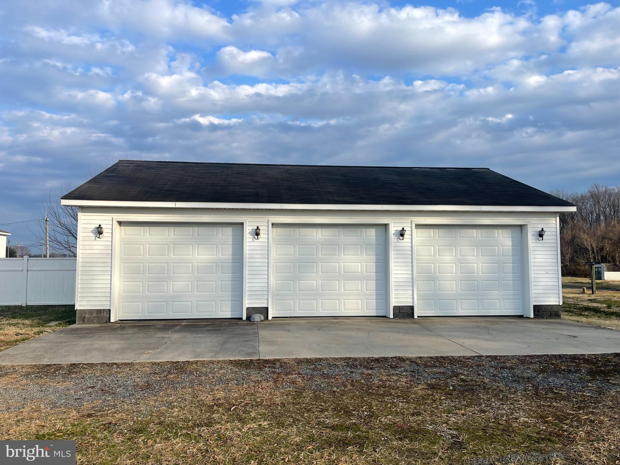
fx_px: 448
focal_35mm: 25
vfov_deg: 54.9
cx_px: 310
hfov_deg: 69.4
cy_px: 232
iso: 32
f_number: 1.6
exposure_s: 1/2433
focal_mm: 5.1
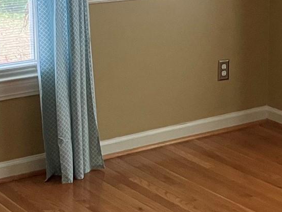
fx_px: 848
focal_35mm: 104
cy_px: 38
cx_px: 207
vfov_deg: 14.2
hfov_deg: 18.8
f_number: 1.8
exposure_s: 1/60
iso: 250
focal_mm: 3.99
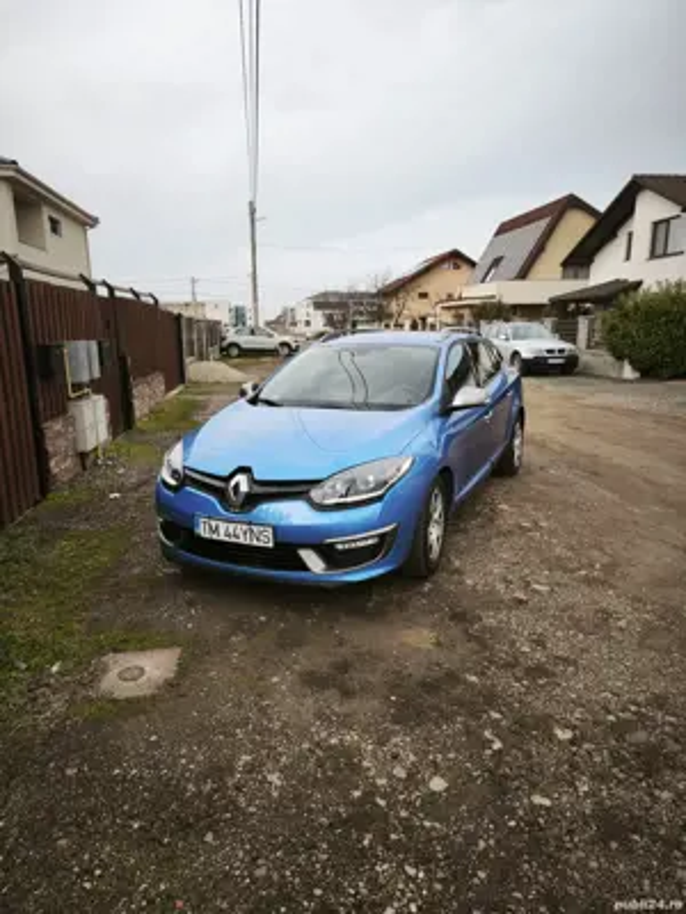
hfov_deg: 58.9
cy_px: 457
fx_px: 608
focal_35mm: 23
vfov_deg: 73.9
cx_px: 343
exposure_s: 1/1163
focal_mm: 5.35
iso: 80
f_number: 1.7
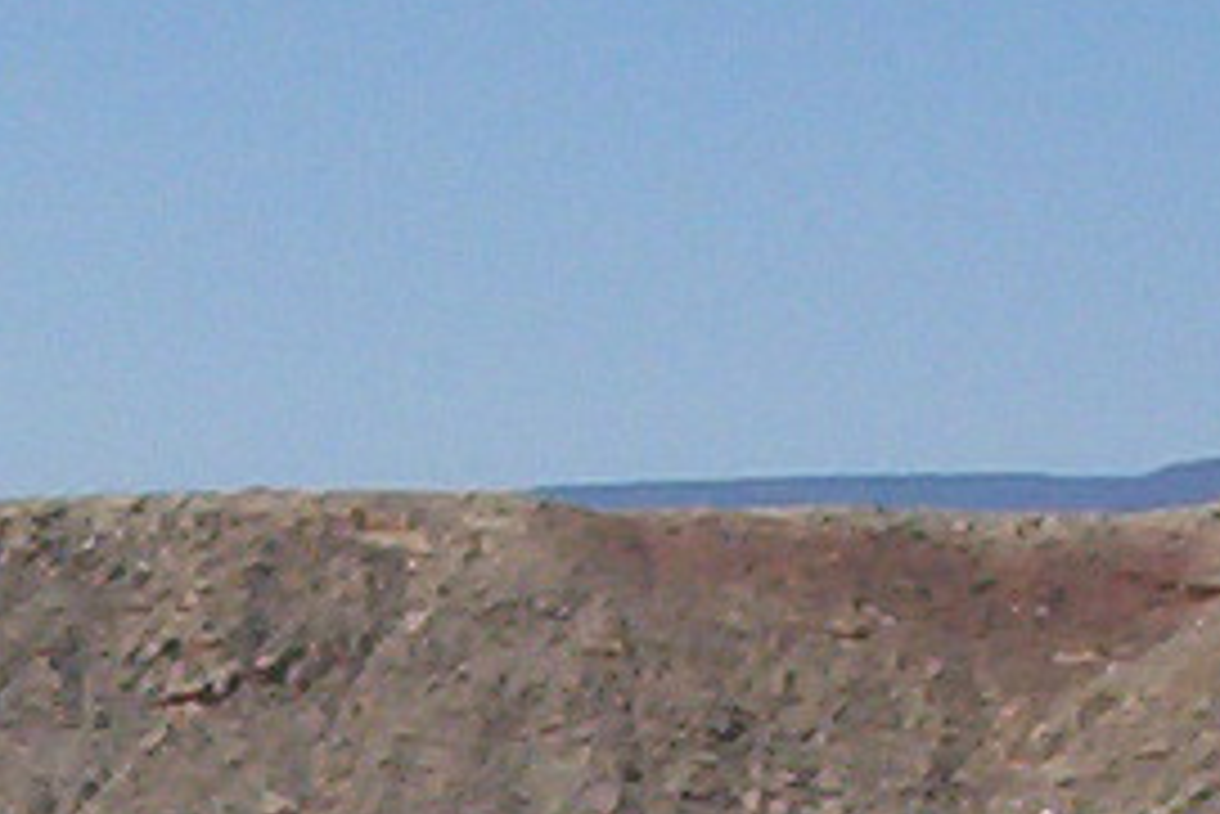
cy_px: 1844
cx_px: -1229
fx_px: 8307
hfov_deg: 8.0
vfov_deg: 5.5
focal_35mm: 245
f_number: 8
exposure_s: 1/354
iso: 100
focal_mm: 6
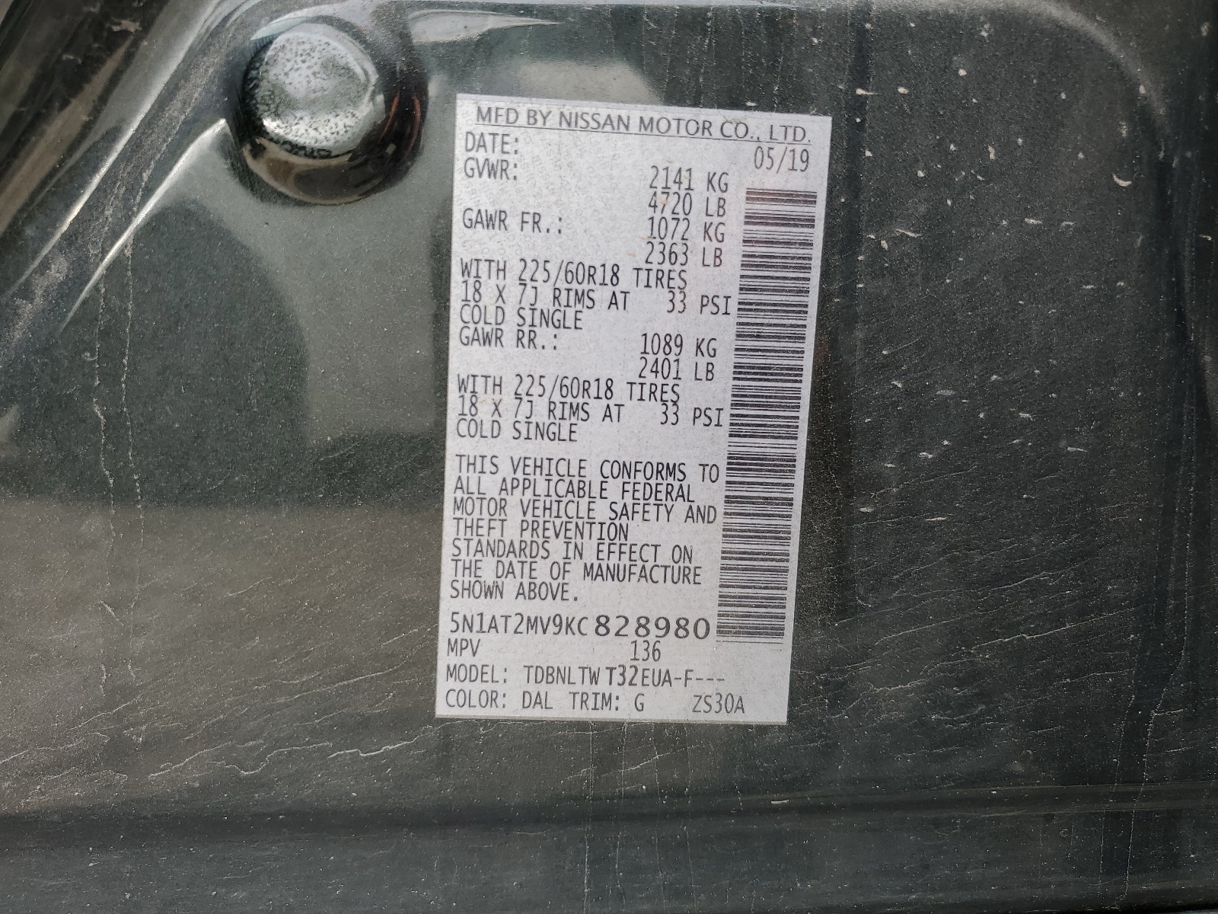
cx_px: 609
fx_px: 915
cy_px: 457
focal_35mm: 26
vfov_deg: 53.1
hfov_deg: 67.3
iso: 50
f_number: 1.5
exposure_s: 1/270
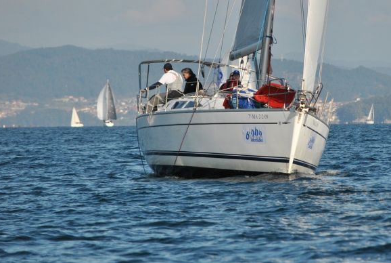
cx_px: 235
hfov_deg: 6.2
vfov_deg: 4.2
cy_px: 106
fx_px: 3613
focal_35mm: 332
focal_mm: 160
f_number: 6.3
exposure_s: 1/2500
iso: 400
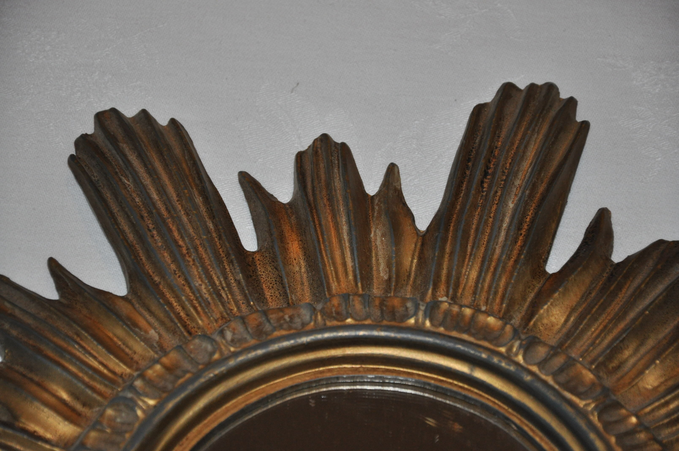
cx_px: 340
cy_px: 226
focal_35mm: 158
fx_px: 2967
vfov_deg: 8.7
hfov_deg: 13.1
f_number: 5.6
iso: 800
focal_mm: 105
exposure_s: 1/60
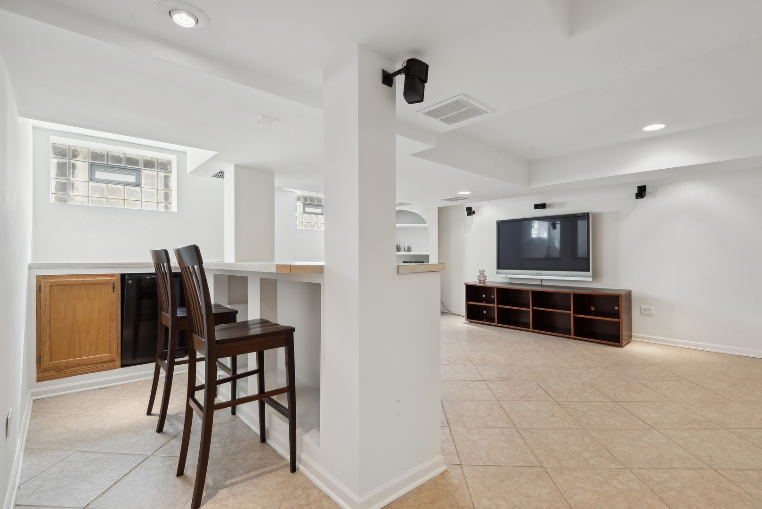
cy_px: 254
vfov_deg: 73.8
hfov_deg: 96.7
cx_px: 381
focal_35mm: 16
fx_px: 339
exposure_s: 1/8
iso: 200
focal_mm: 16
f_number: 9
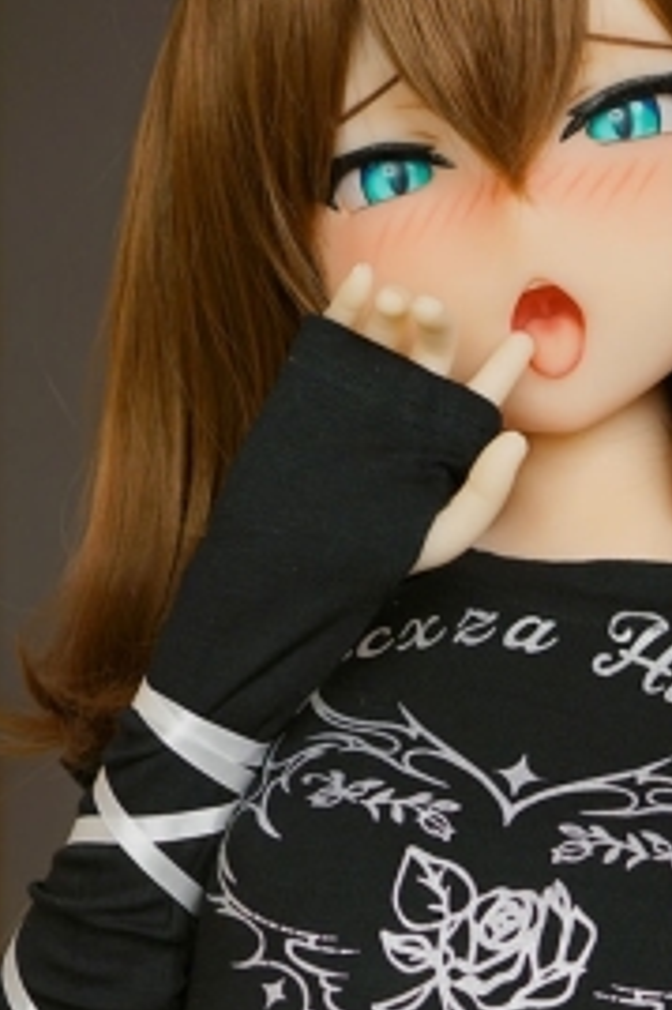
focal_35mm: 117
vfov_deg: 16.3
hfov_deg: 11.6
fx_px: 3280
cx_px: 556
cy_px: 1393
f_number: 2.8
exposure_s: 1/100
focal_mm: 35
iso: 250
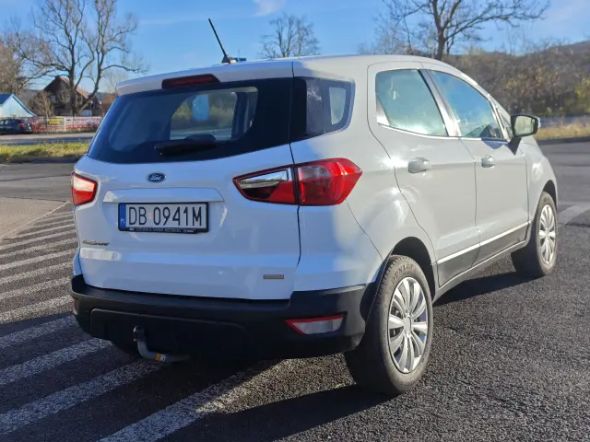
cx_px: 295
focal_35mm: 41
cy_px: 221
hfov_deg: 45.8
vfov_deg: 35.1
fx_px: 699
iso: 50
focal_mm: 8.72
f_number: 2
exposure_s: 1/2182
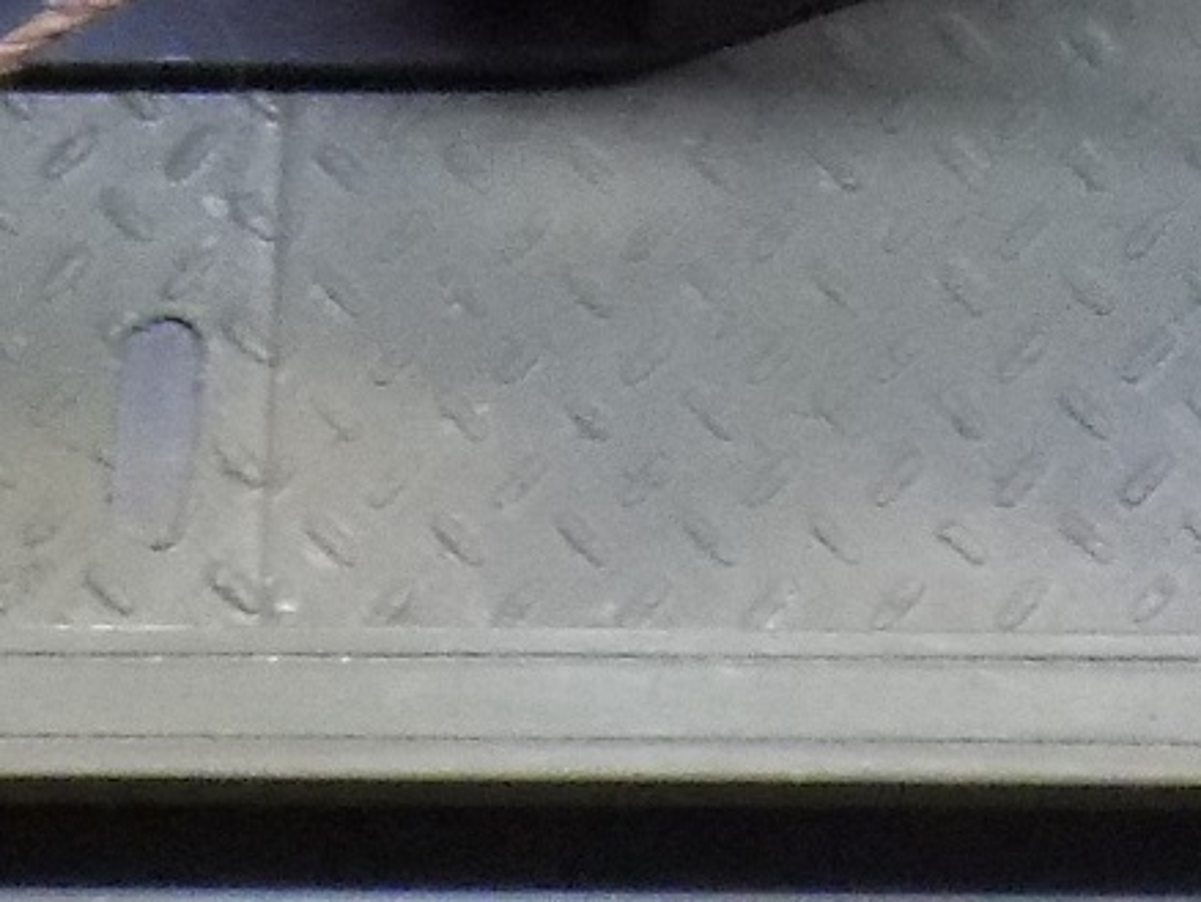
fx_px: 8366
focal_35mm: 241
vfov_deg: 6.1
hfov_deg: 8.2
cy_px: -644
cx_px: 1163
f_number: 3.6
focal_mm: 7.3
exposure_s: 1/30
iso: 360
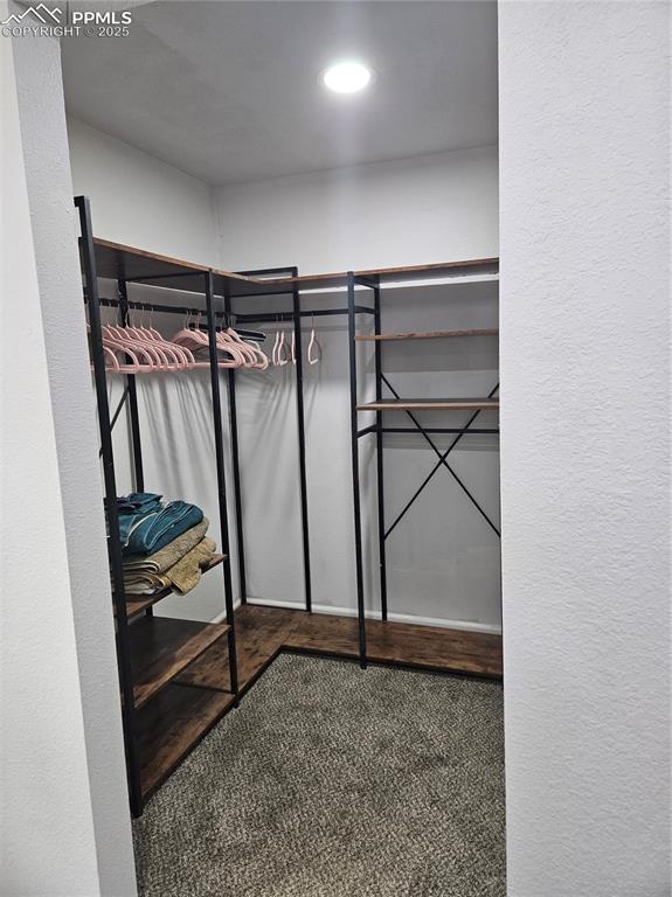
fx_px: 596
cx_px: 336
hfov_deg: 58.8
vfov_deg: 74.0
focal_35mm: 23
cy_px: 448
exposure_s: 1/120
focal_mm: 5.4
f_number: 1.8
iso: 320
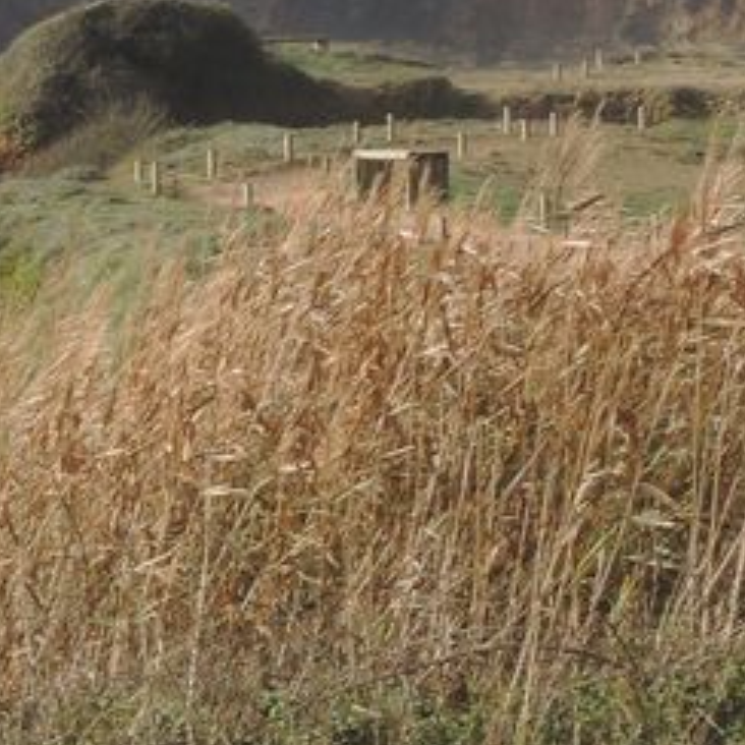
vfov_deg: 4.0
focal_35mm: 435
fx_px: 10592
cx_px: -293
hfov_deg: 4.0
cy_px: 12
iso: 80
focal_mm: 25.5
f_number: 7.1
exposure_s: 1/125
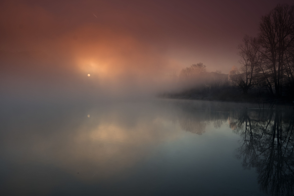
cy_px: 98
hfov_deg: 57.2
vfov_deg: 40.0
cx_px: 147
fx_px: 269
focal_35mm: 33
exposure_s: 1/50
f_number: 11
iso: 100
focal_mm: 22
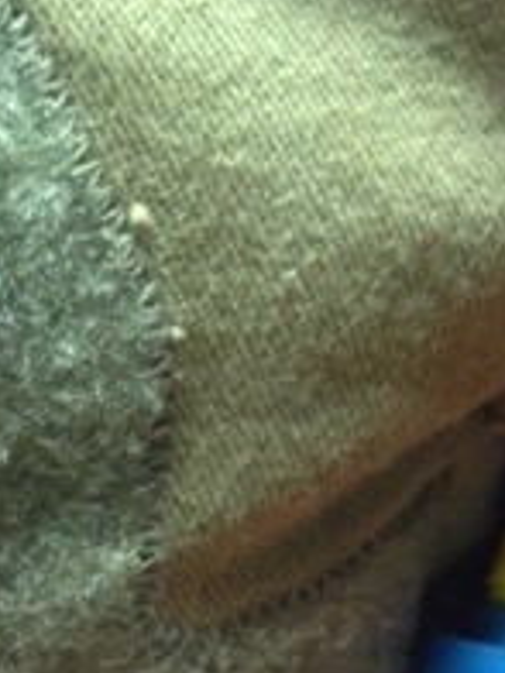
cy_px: 244
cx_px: -148
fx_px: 2101
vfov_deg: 18.2
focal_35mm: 108
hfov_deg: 13.2
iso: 400
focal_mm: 4.13
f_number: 2.4
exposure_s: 1/20
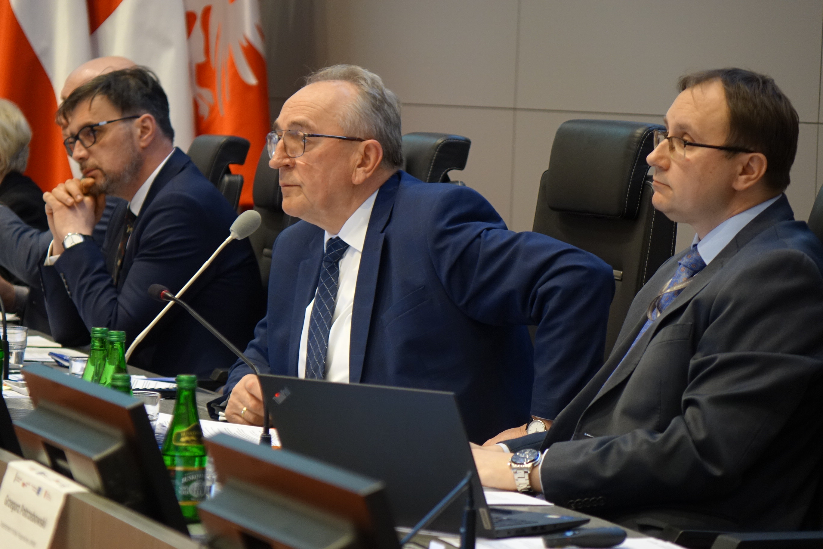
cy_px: 274
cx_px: 412
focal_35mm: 166
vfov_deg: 8.3
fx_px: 3795
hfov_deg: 12.4
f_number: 2.8
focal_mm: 60.99
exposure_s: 1/25
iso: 800
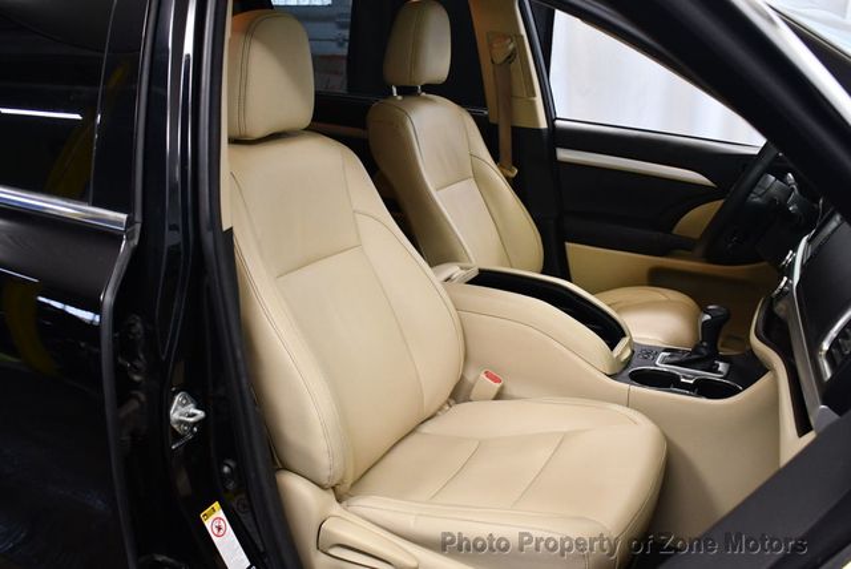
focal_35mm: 36
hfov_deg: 53.1
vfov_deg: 36.9
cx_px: 426
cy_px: 284
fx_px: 852
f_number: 3.5
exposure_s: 1/125
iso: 1400
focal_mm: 18
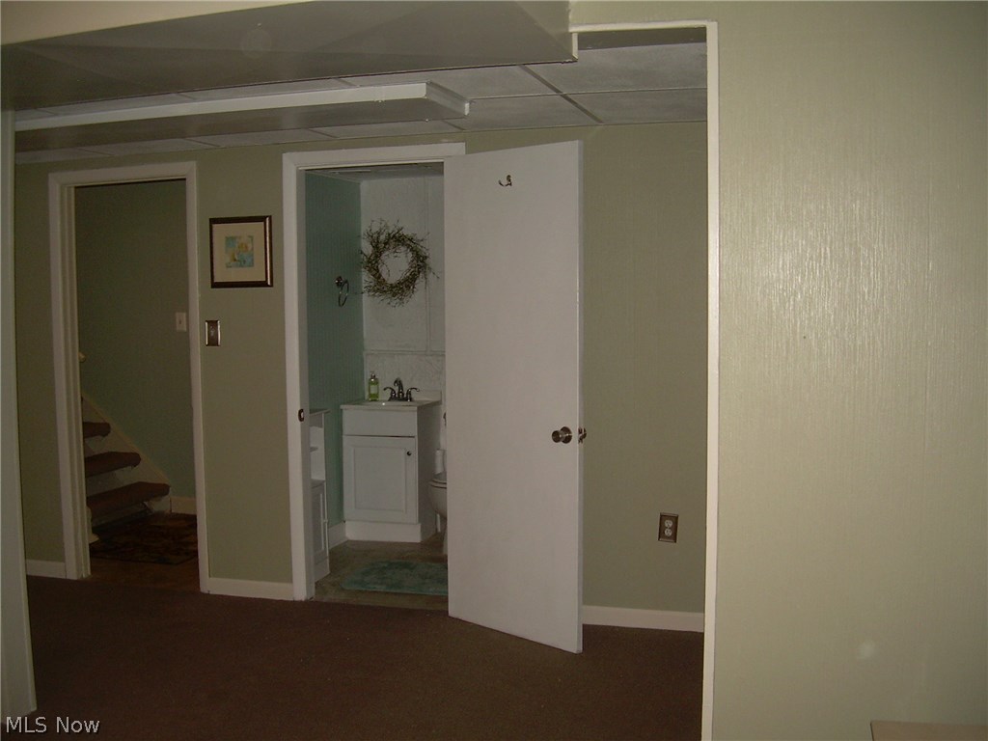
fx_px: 1085
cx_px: 494
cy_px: 370
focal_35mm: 38
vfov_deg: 37.7
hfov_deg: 49.0
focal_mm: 6.3
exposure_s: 1/60
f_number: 2.8
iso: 100
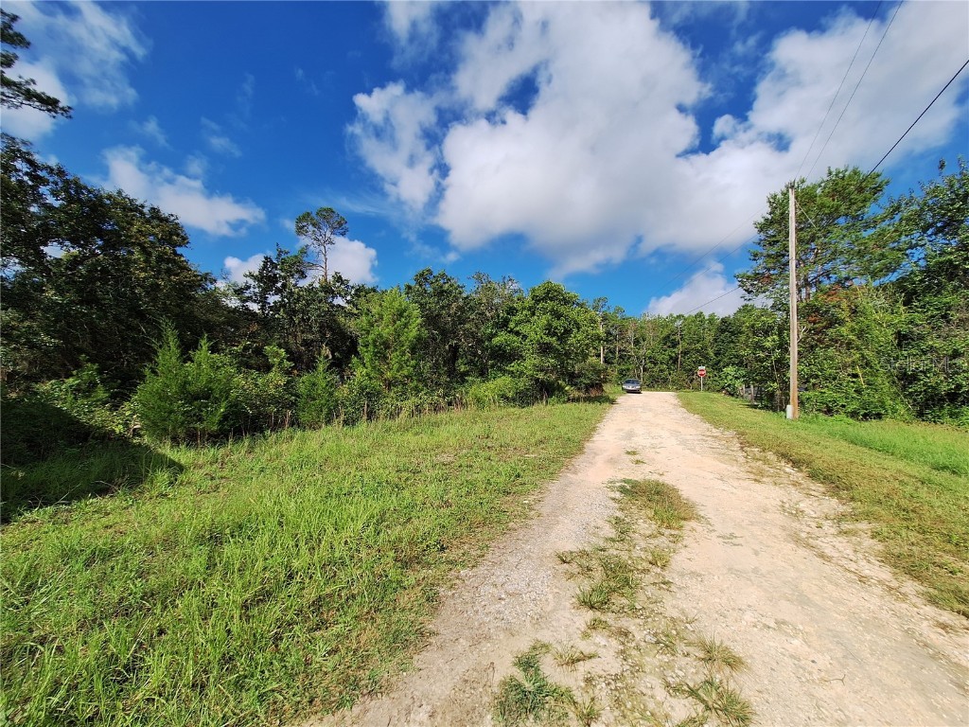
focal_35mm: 13
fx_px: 364
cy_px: 364
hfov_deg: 106.2
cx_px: 484
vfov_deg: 89.9
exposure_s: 1/1751
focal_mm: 1.74
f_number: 2.2
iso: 40
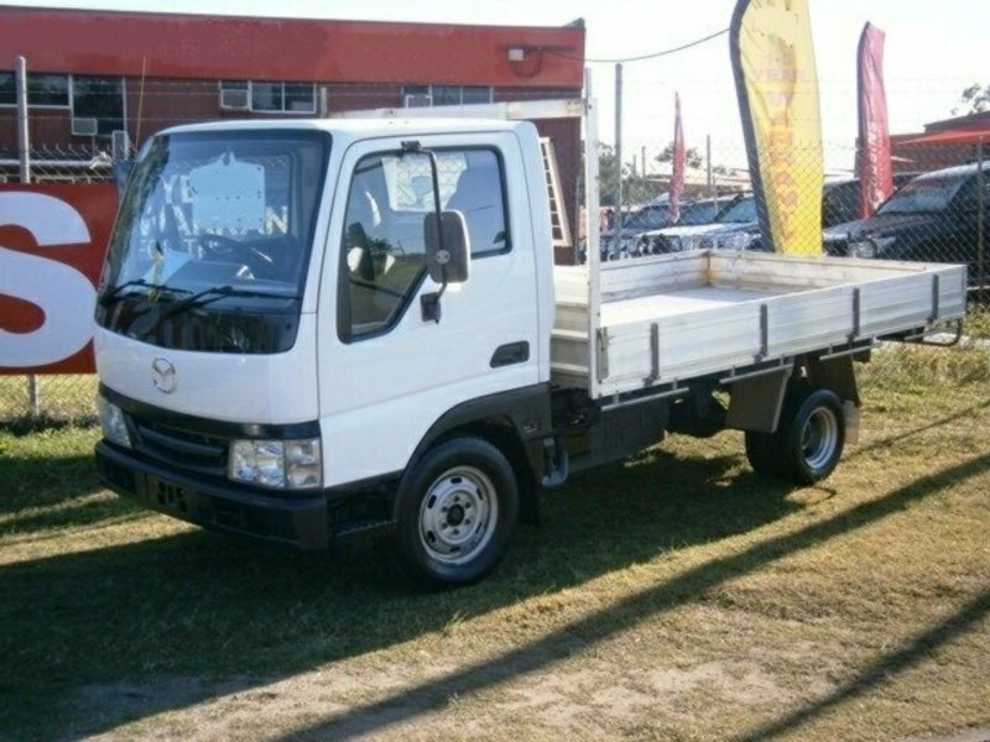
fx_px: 1344
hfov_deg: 40.4
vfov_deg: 30.9
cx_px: 495
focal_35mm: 47
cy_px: 371
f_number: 3.4
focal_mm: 8.3
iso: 80
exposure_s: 1/400
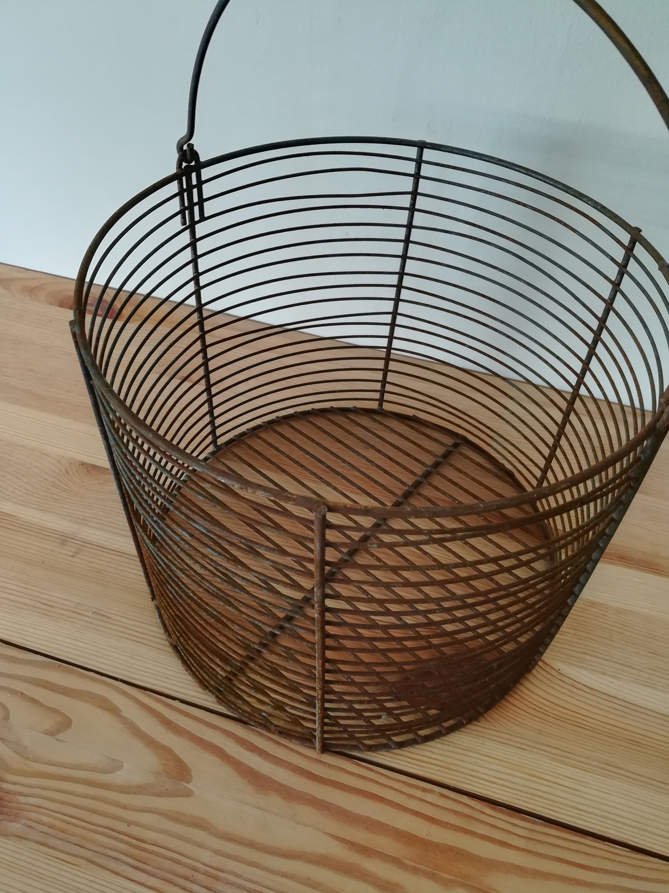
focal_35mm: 26
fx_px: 670
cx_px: 334
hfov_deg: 53.1
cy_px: 446
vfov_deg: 67.3
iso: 100
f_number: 2.2
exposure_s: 1/33.3
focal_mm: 3.83
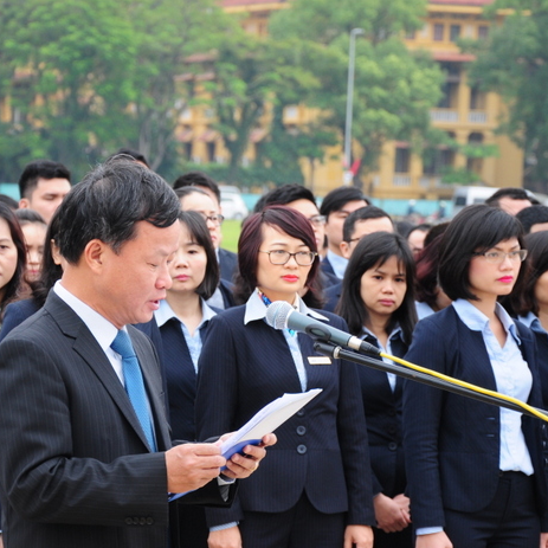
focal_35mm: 176
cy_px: 285
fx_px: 3152
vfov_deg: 9.9
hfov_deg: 9.9
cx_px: 181
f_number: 5.3
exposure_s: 1/80
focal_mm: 80
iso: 250
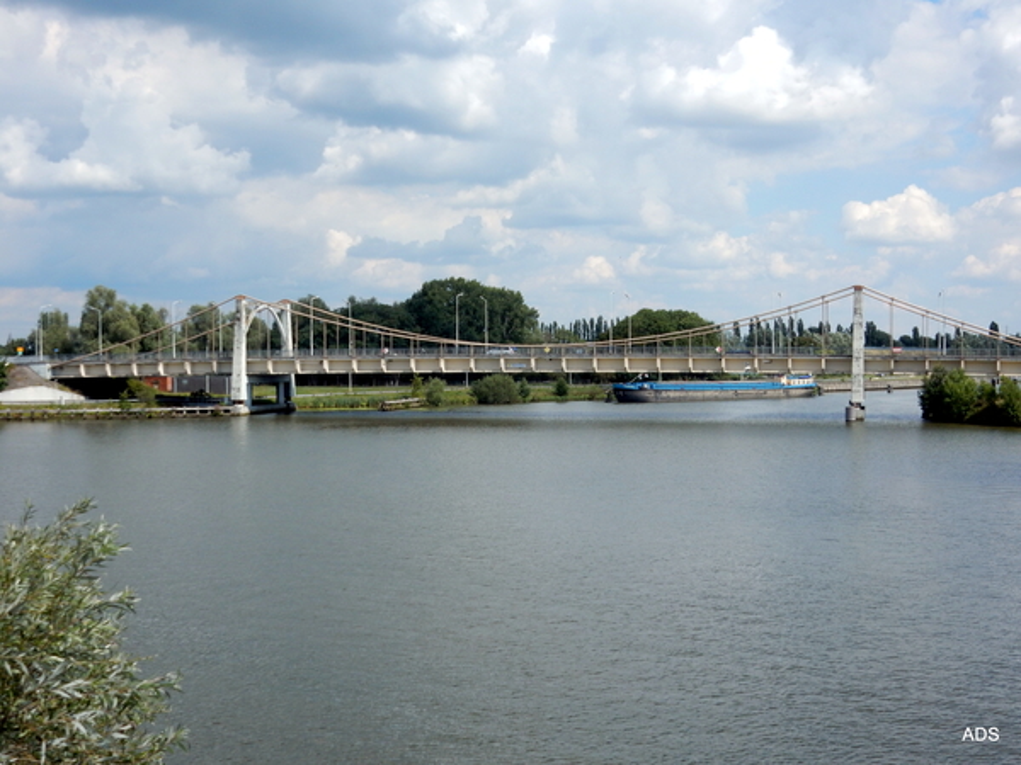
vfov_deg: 28.6
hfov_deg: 37.5
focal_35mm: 51
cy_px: 382
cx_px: 510
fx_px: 1504
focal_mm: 9
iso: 125
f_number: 4.5
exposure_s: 1/1250
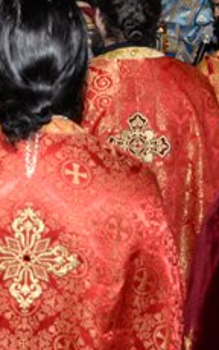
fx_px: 973
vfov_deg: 20.1
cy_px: 63
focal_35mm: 102
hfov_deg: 12.6
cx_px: -36
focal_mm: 24
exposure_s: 1/80
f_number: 7.1
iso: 1600
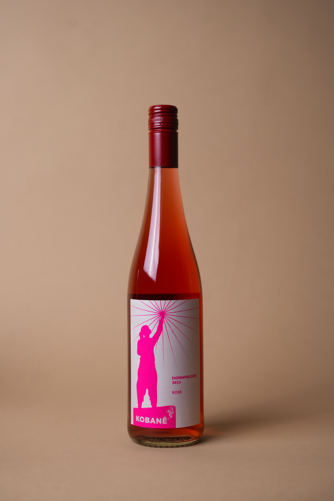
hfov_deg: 25.5
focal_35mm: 53
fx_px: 738
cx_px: 167
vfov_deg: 37.5
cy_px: 250
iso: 250
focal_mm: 53
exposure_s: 1/160
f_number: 4
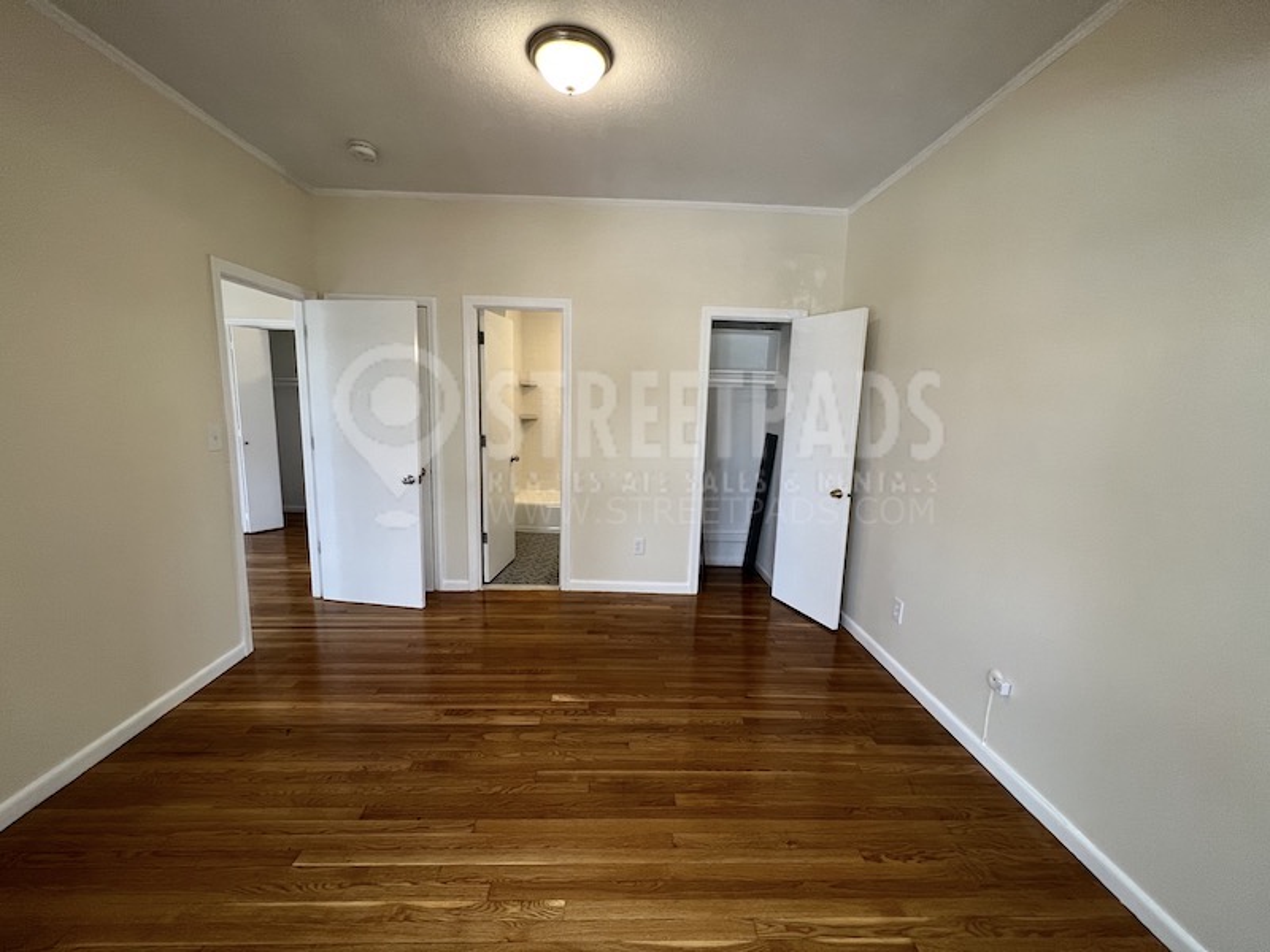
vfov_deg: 89.9
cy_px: 476
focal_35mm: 13
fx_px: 477
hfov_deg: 106.2
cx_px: 635
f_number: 1.8
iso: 160
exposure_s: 1/120
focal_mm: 1.57
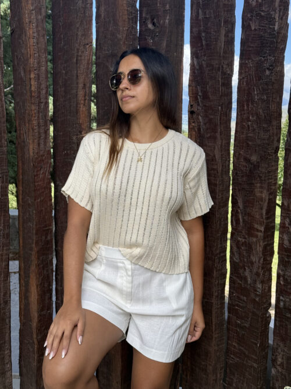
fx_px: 538
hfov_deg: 30.3
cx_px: 146
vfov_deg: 39.7
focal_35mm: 48
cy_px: 194
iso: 64
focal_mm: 6.76
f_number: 1.78
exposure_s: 1/875
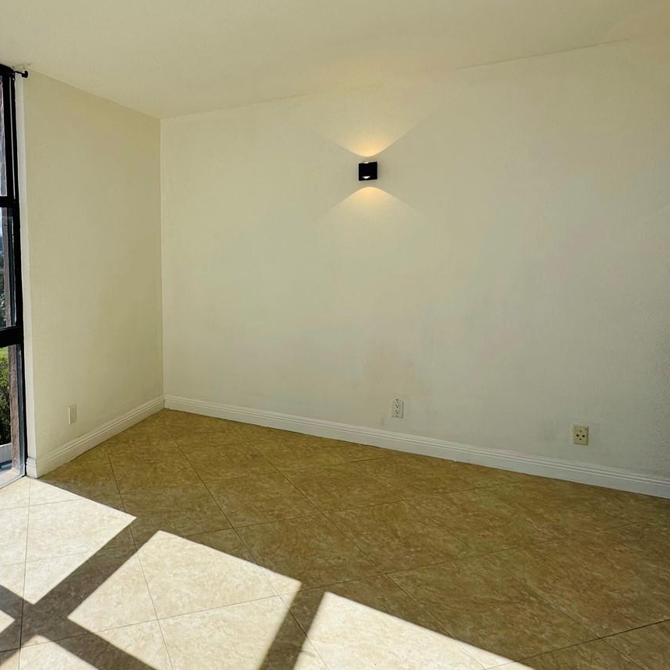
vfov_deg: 66.9
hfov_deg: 63.5
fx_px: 504
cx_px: 170
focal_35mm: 23
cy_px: 284
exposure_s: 1/1024
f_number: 2.2
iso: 40
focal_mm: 2.22
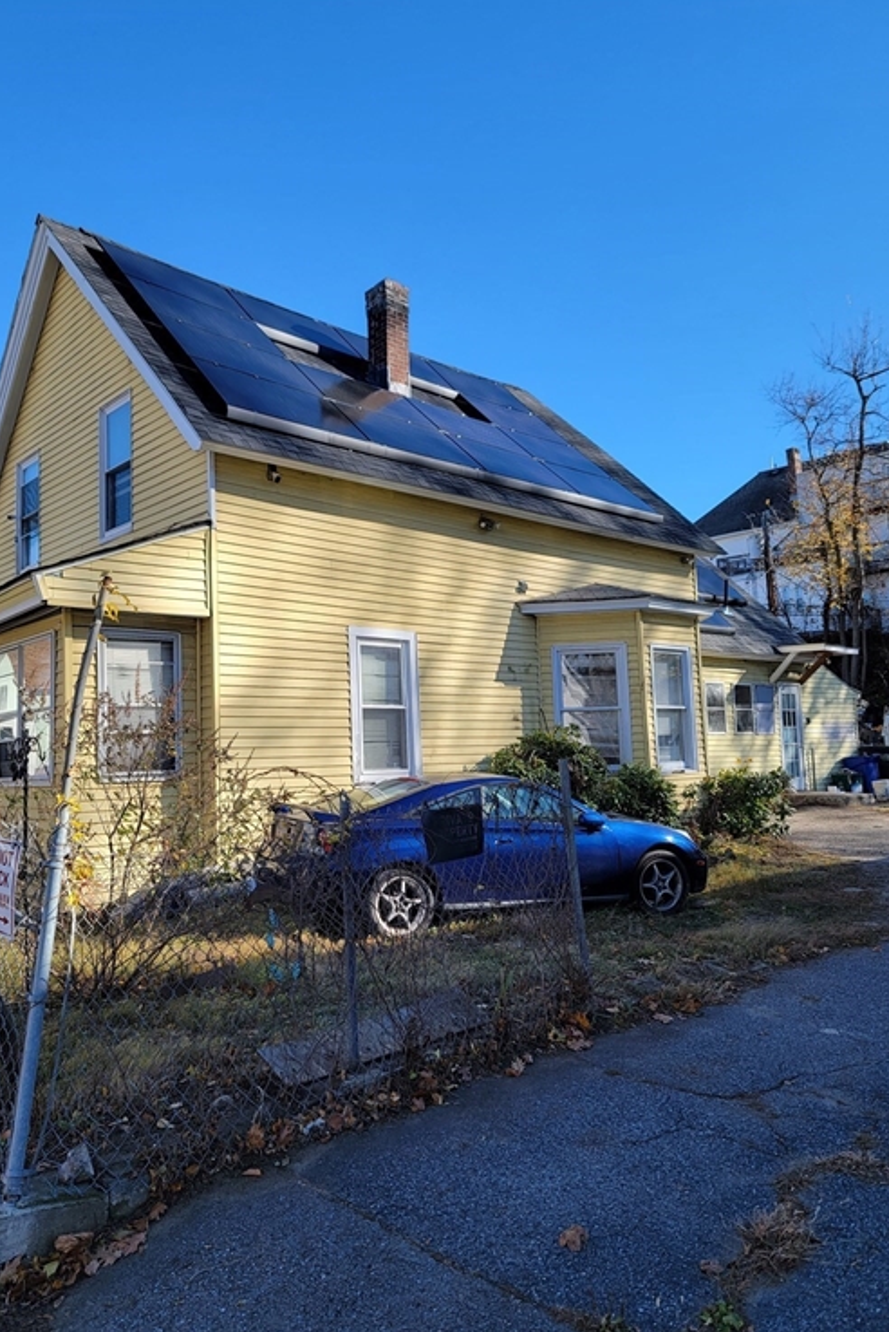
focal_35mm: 26
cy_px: 671
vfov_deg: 69.4
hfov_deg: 49.4
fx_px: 962
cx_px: 383
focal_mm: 6.7
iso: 16
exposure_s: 1/357
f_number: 1.8
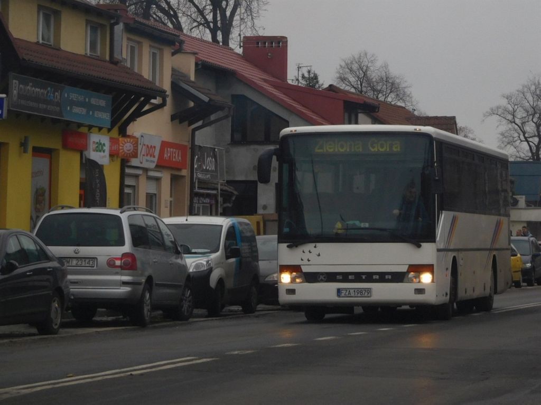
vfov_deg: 11.8
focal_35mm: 125
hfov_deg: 15.8
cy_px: 202
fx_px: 1953
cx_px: 270
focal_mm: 22.3
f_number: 5
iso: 125
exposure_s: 1/100
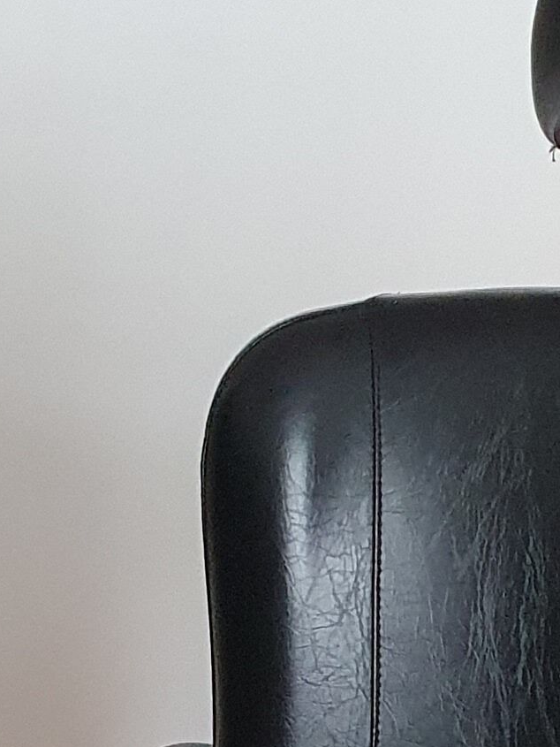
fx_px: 2674
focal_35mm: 124
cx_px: 843
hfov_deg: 11.5
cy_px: 885
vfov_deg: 15.3
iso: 800
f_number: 1.5
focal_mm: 4.32
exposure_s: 1/50
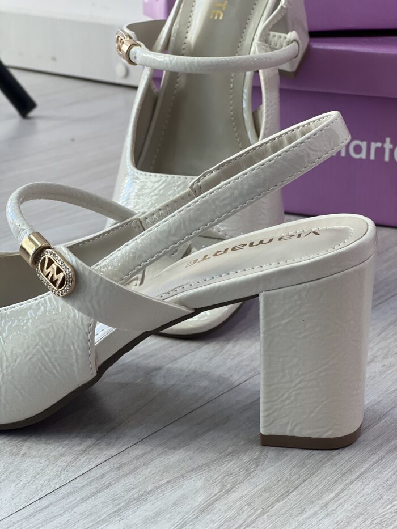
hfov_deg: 19.1
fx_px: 1177
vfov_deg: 25.3
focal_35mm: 77
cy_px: 264
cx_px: 198
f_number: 2.8
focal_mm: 9
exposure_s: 1/120
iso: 100
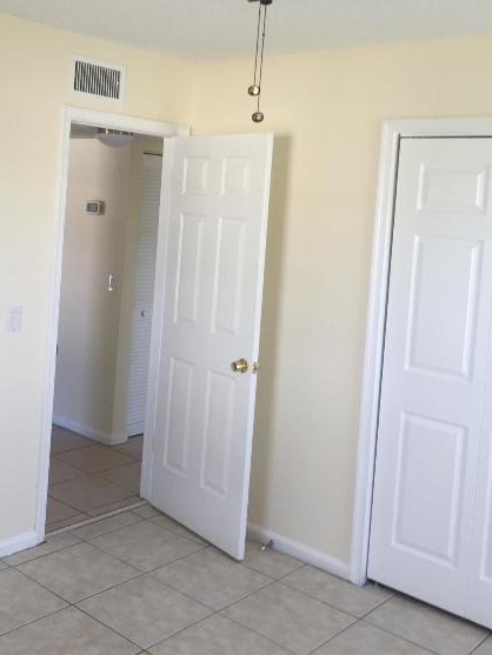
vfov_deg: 46.1
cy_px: 225
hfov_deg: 35.7
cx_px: 177
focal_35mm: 40
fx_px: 758
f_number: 2.2
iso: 32
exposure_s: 1/60
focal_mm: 4.15
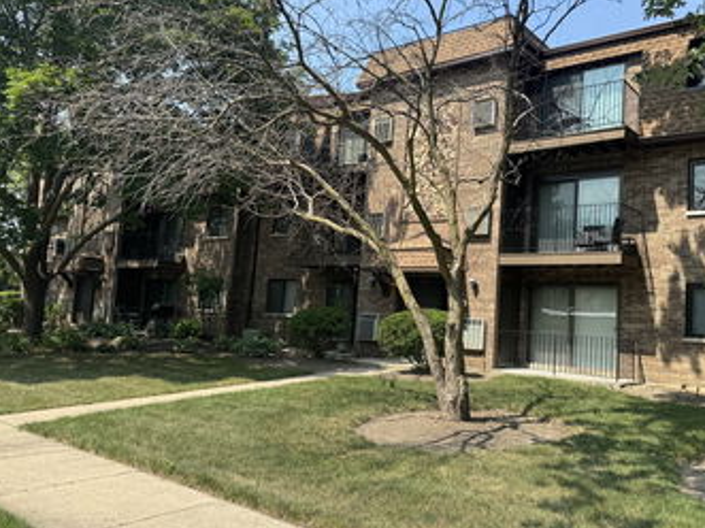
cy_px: 255
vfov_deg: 45.4
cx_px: 448
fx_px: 631
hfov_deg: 57.5
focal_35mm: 31
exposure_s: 1/1869
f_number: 1.78
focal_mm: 6.76
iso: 80
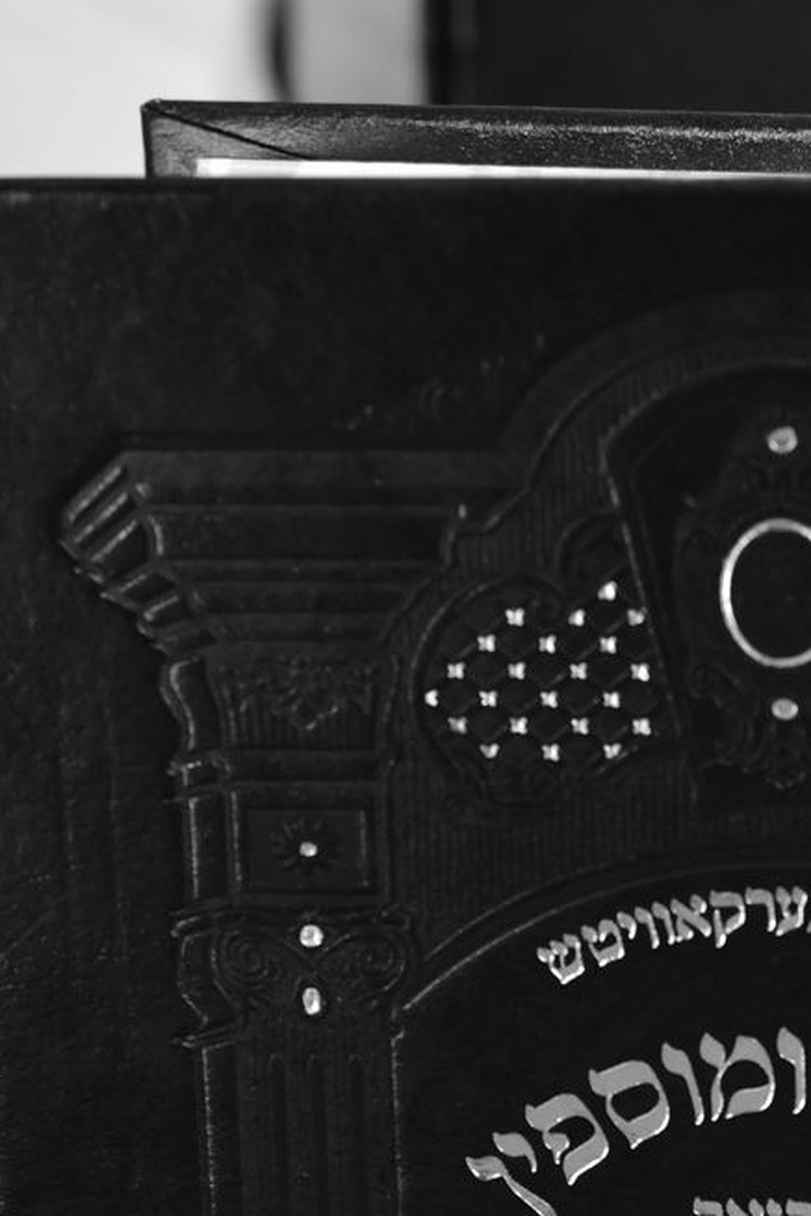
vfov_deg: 14.4
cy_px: 1027
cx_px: 811
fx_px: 4762
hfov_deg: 9.7
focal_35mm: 141
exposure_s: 1/100
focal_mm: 44
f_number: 6.3
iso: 1250
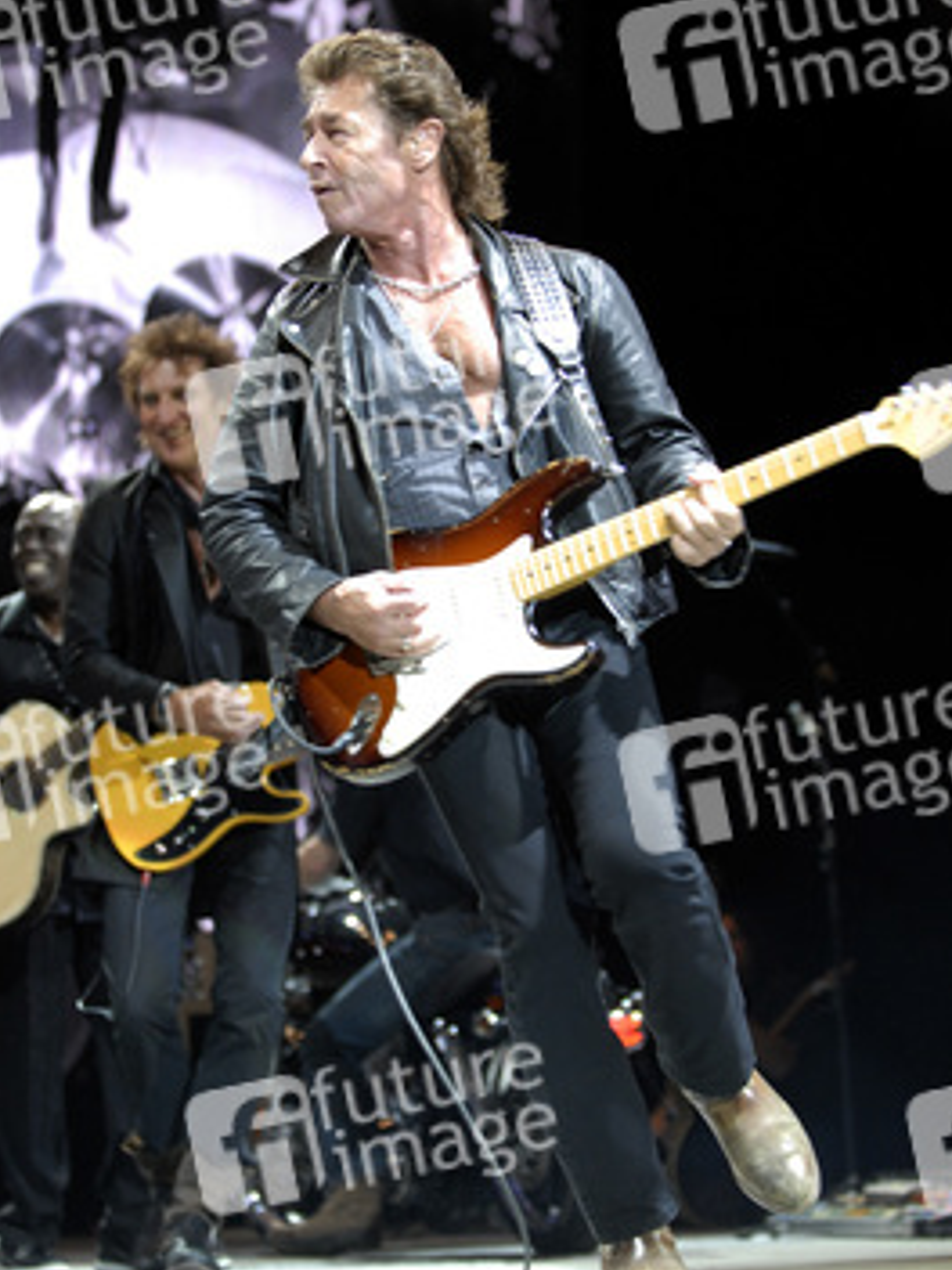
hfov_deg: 12.9
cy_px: 588
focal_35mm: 115
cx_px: 480
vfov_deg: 17.1
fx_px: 4217
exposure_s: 1/250
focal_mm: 70
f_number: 2.8
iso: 800
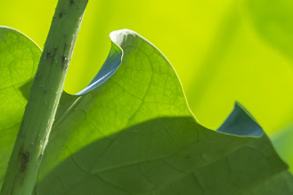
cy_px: -15
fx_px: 15846
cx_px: 489
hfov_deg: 1.1
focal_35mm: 1948
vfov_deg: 0.7
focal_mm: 400
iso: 250
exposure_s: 1/640
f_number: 7.1
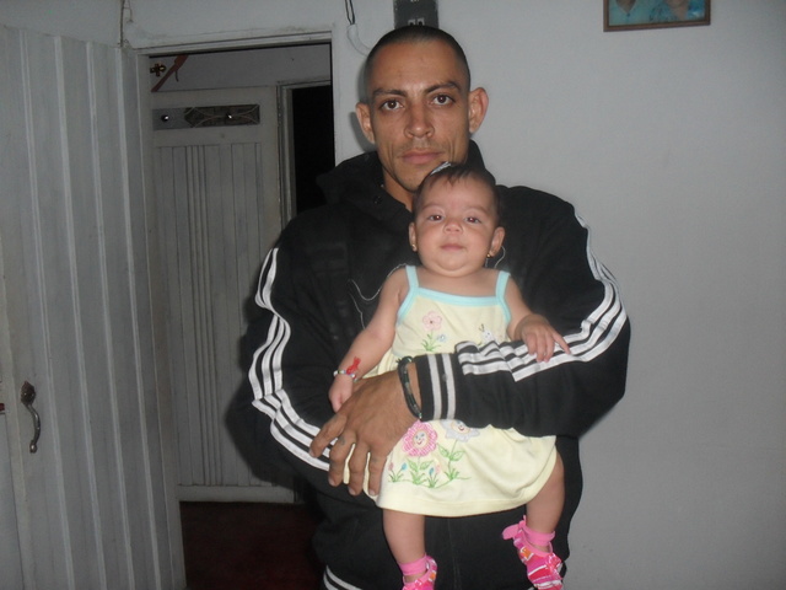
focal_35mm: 38
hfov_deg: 49.0
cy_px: 295
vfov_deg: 37.7
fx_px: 863
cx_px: 393
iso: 200
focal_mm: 6.3
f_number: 2.8
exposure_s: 1/45
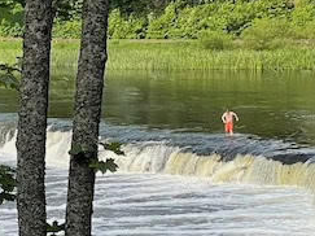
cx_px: 119
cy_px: 93
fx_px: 2338
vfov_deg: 5.8
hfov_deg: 7.7
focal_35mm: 257
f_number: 2
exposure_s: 1/1043
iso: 25
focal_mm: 6
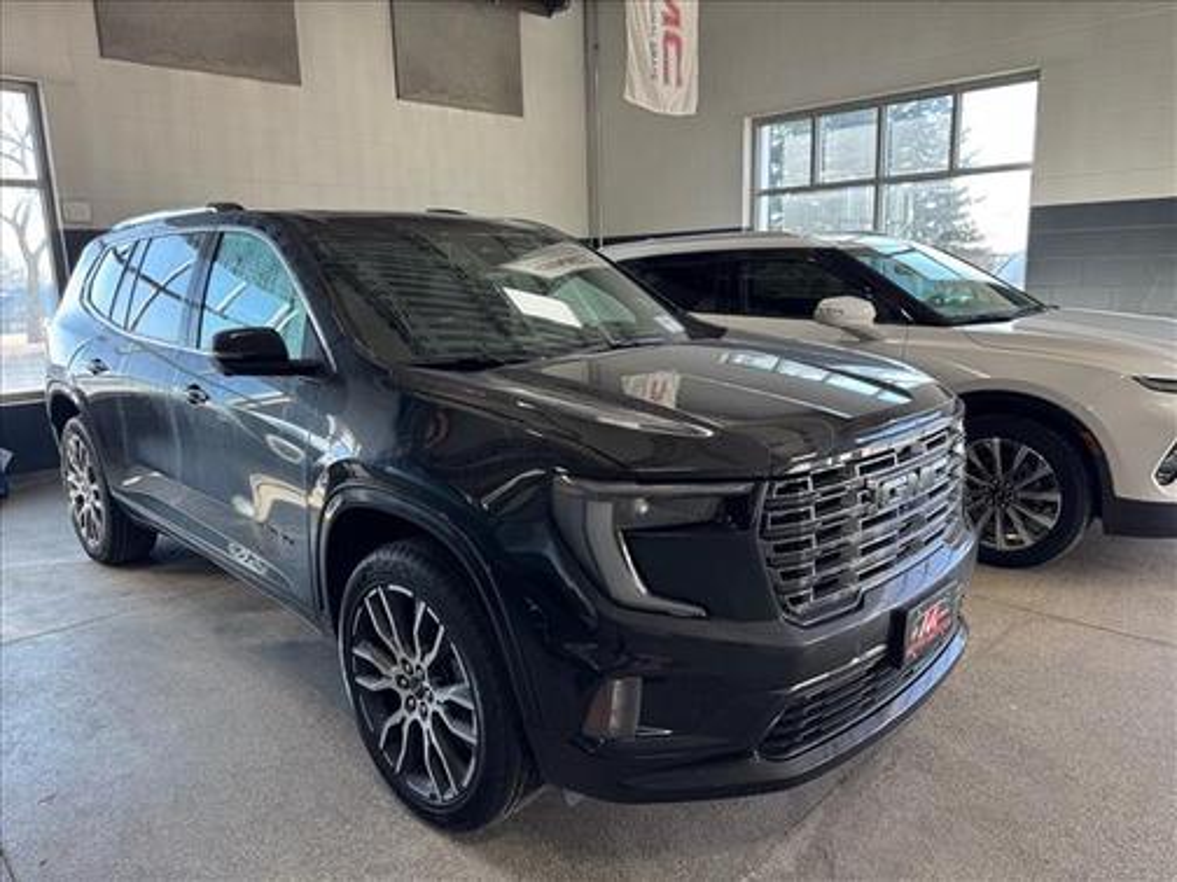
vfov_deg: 56.8
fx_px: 816
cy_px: 441
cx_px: 588
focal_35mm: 24
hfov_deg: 71.6
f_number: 1.78
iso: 80
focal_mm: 6.76
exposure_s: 1/120
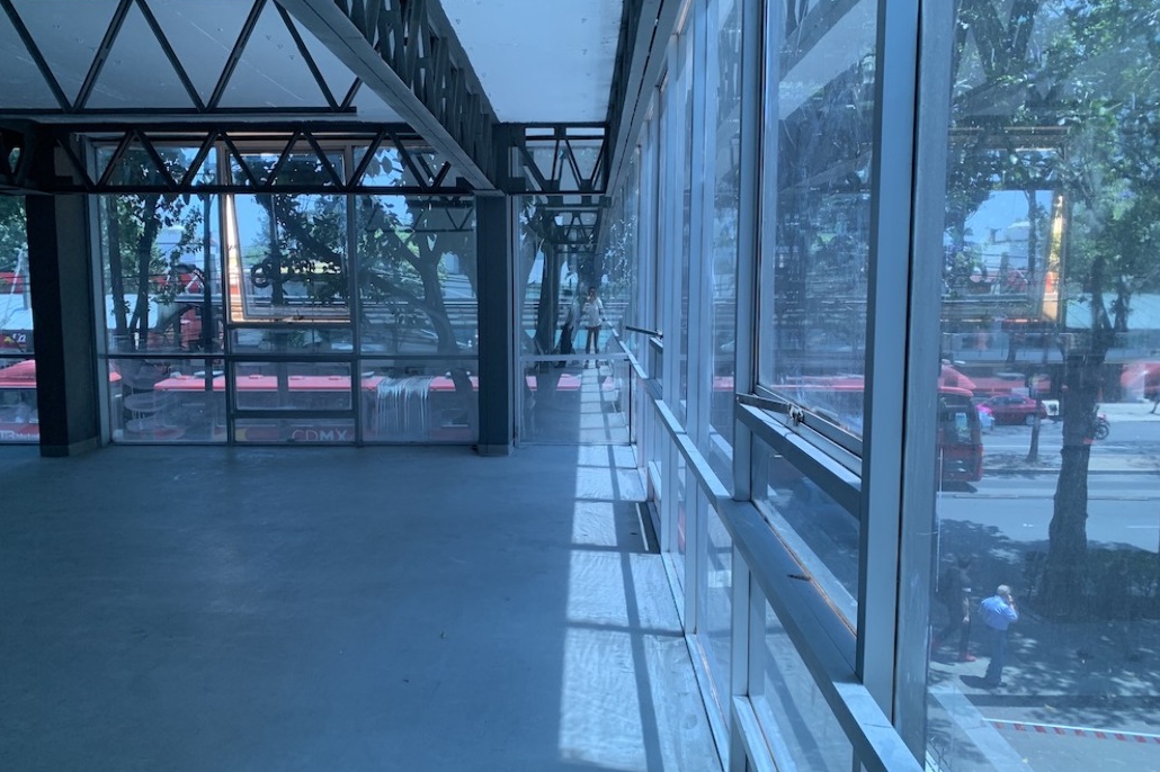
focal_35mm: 28
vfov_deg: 46.4
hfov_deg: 65.5
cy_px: 391
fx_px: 902
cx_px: 571
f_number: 1.8
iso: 80
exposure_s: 1/121
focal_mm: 4.25
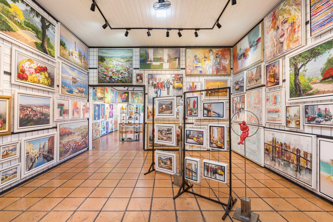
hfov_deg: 93.3
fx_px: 157
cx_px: 166
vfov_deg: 70.5
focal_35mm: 17
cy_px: 111
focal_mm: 17
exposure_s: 1/25
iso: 100
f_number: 10
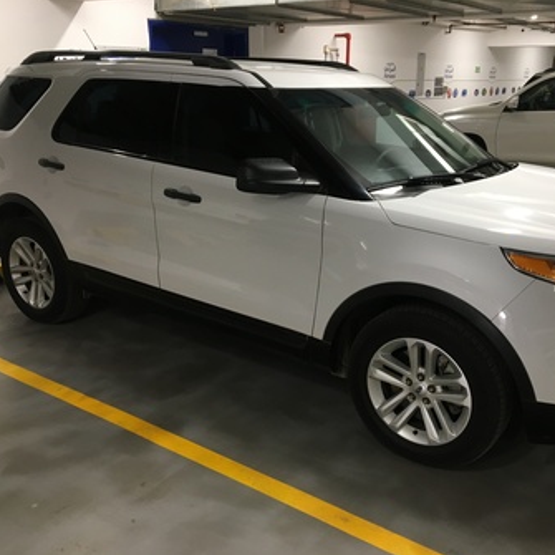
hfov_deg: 47.0
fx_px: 635
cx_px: 322
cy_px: 278
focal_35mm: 35
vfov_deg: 47.2
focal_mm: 4.15
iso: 80
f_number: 2.2
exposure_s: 1/30
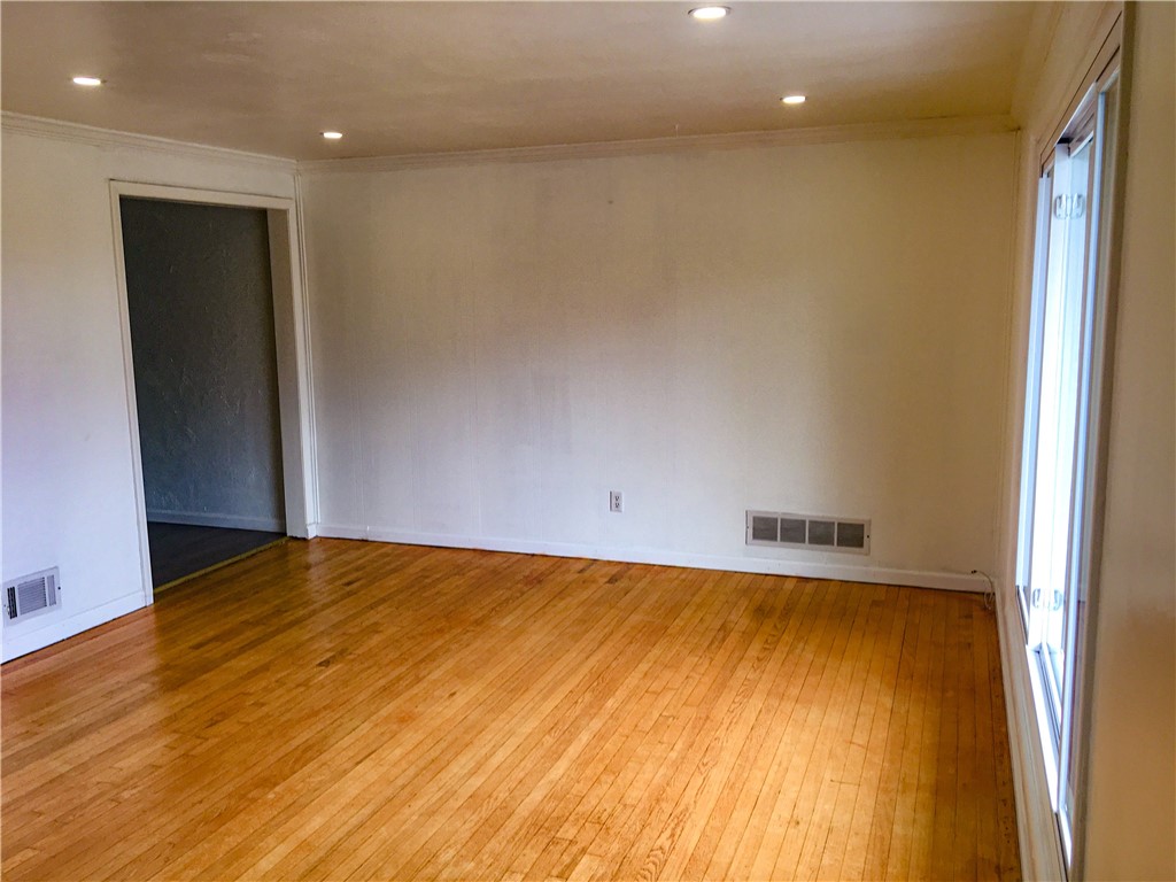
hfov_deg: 61.7
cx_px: 588
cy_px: 441
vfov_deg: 48.2
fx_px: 985
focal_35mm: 29
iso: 25
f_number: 2.2
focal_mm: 4.15
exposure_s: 1/60
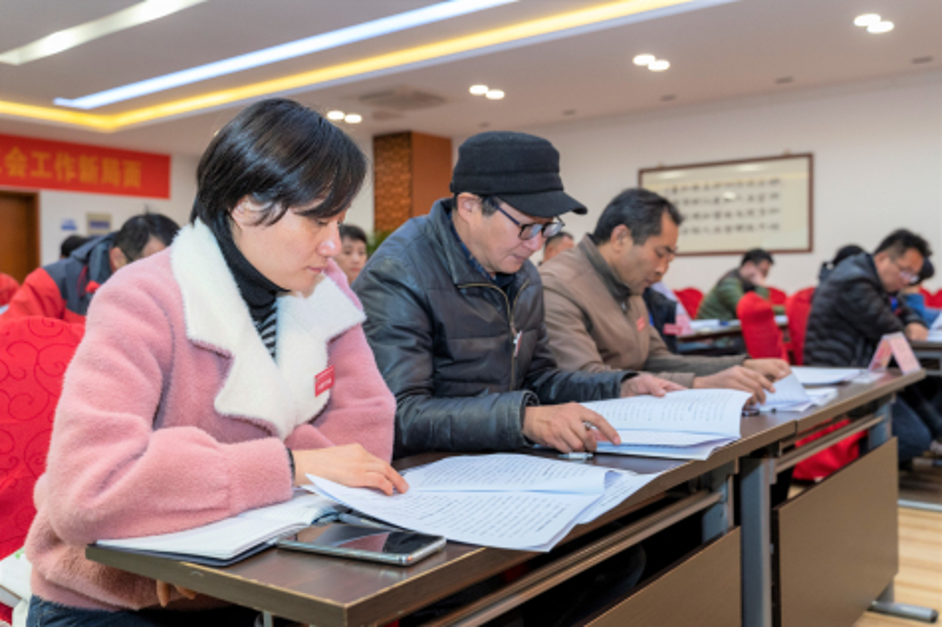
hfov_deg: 57.3
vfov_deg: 39.9
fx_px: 863
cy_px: 314
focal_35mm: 33
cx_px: 471
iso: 2000
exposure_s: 1/160
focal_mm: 33
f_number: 4
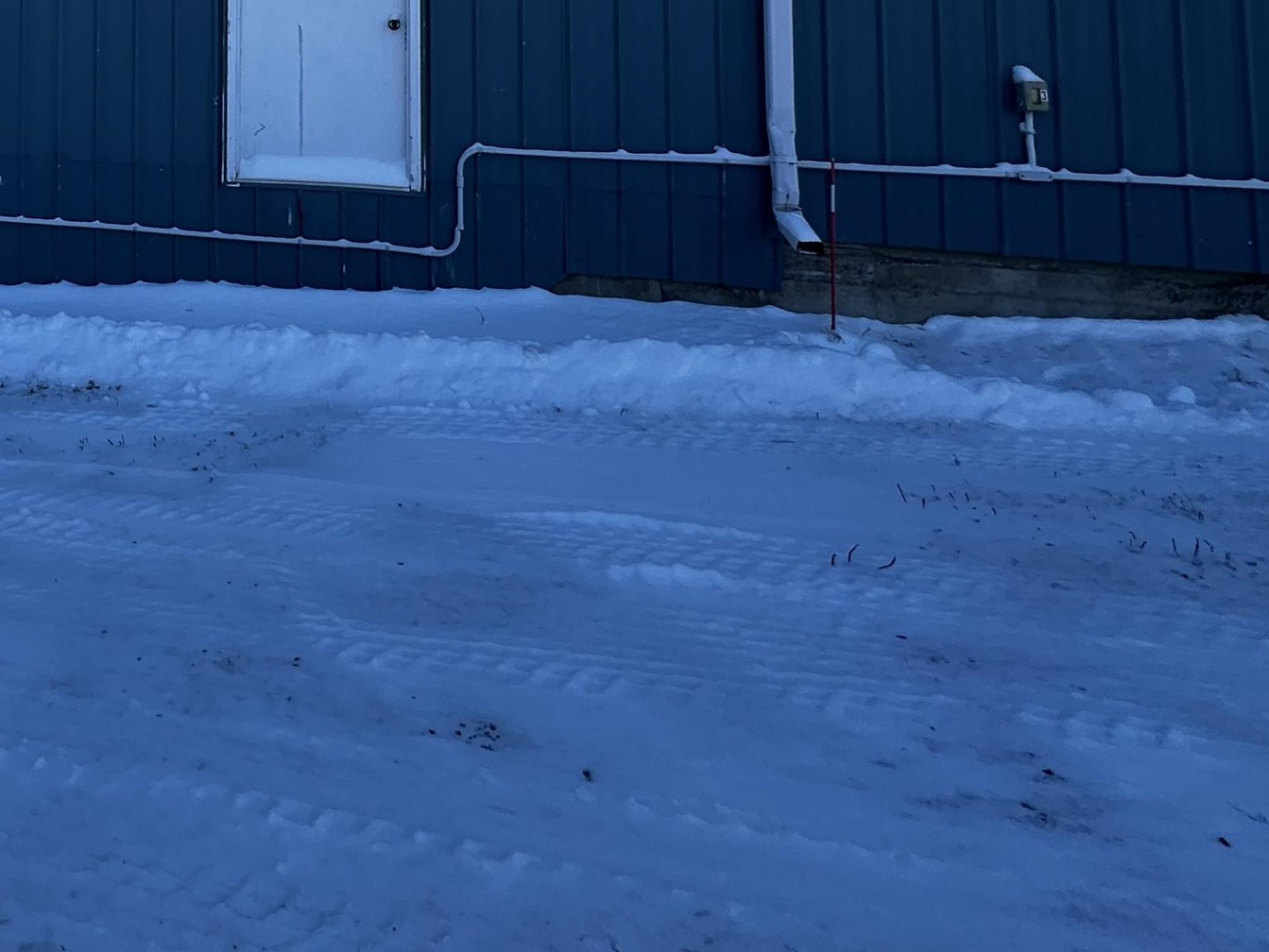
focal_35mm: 32
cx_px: -48
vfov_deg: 37.9
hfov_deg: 46.0
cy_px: -60
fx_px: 1173
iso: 40
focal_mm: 2.22
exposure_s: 1/427
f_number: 2.2
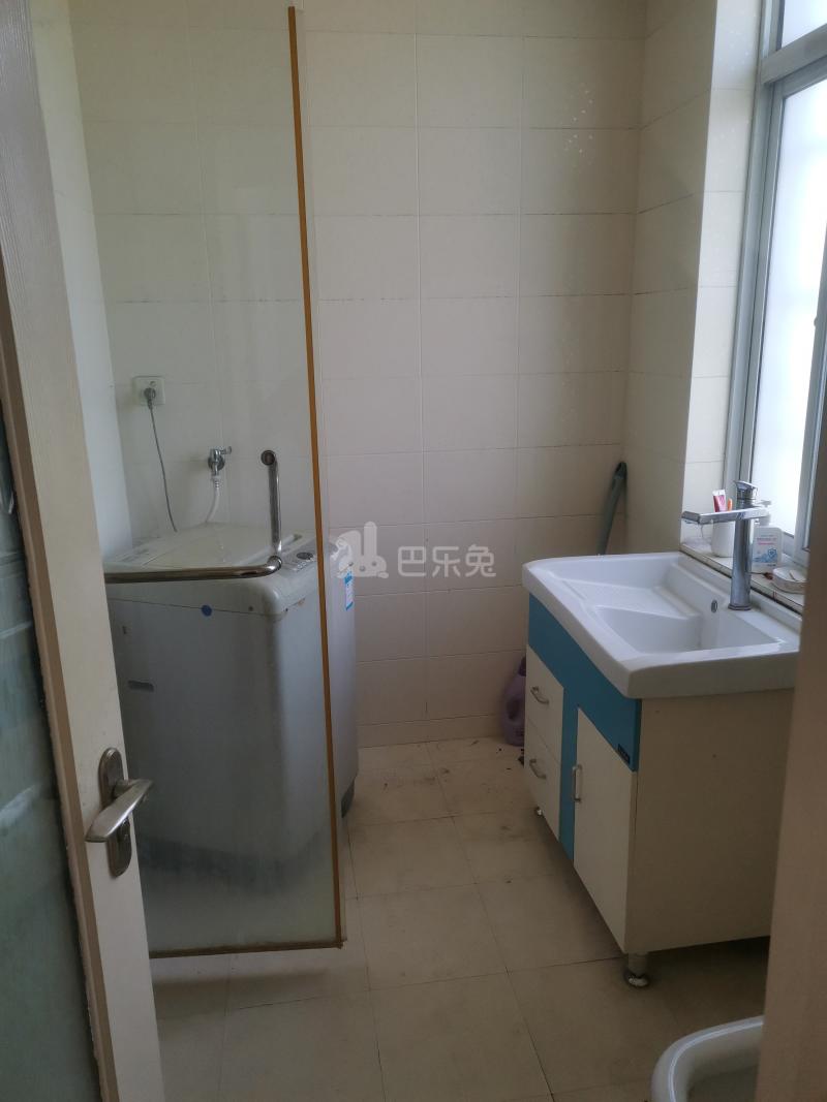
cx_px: 414
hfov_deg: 53.1
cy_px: 551
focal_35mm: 26
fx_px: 828
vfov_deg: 67.3
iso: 125
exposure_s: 1/100
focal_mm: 4.75
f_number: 1.8
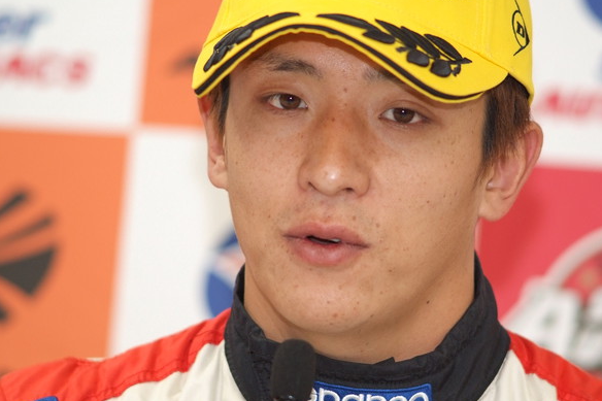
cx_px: 336
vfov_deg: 4.1
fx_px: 5567
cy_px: 208
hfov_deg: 6.2
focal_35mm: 333
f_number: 2.8
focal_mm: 180
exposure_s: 1/250
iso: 800
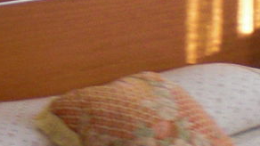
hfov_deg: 9.4
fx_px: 1564
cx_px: -25
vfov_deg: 5.3
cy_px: 81
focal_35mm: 227
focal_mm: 6.3
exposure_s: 1/80
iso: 200
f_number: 3.1
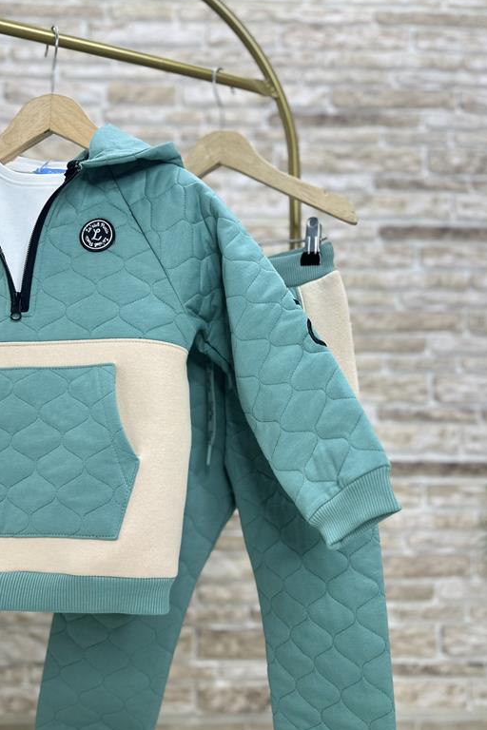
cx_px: 253
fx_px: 528
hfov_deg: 49.5
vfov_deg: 69.4
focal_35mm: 26
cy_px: 370
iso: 100
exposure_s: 1/100
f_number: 1.78
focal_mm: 6.86
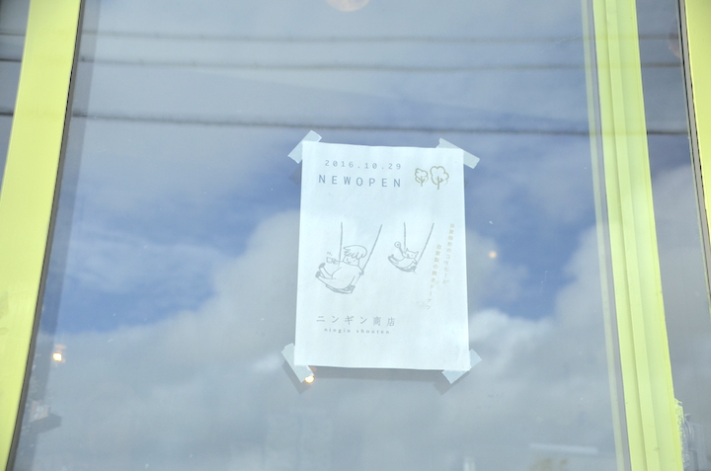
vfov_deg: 28.8
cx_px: 356
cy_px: 236
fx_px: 917
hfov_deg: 42.4
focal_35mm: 46
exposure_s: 1/2500
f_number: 4
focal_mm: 31
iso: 400
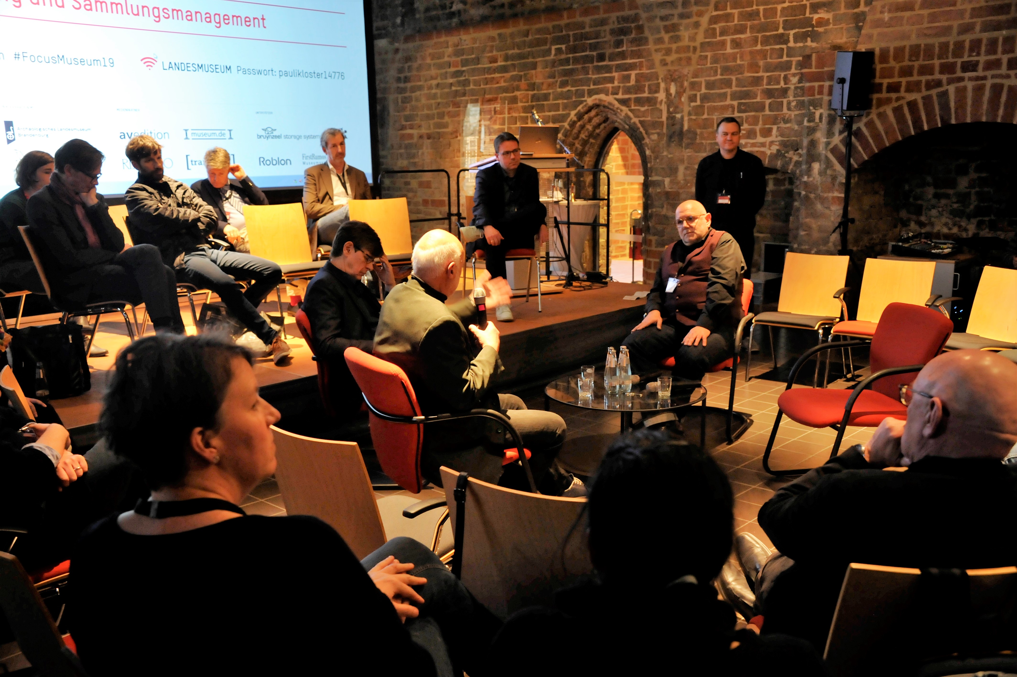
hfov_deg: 55.8
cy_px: 338
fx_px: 960
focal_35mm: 34
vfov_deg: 38.8
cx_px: 508
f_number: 5
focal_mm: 34
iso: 2500
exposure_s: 1/20
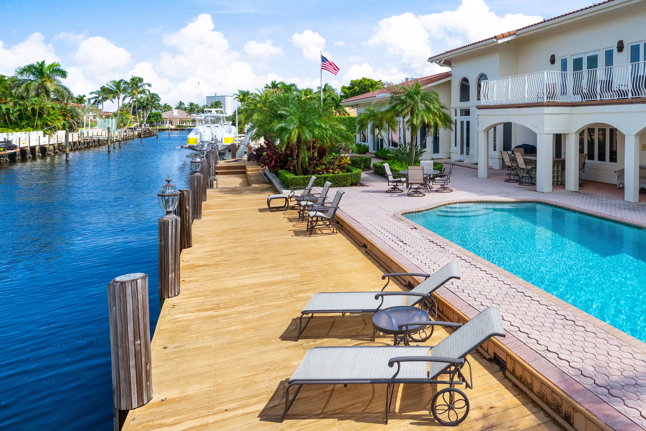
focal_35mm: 24
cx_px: 458
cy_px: 163
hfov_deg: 70.3
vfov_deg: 52.6
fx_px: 431
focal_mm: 14
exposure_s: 1/1000
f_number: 8
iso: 500
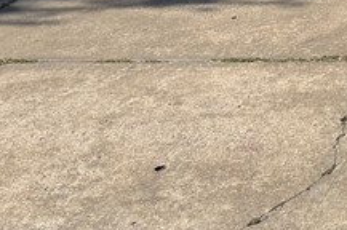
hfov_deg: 15.0
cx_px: 638
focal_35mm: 118
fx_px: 1136
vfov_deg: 10.6
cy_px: -228
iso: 80
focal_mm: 6.76
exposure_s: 1/5348
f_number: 1.78
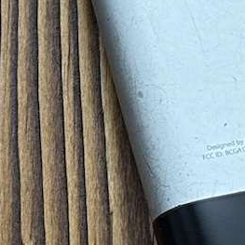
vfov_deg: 5.2
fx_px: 2658
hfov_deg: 5.3
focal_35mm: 332
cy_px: -119
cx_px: -45
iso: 32
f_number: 1.6
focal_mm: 5.96
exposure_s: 1/122
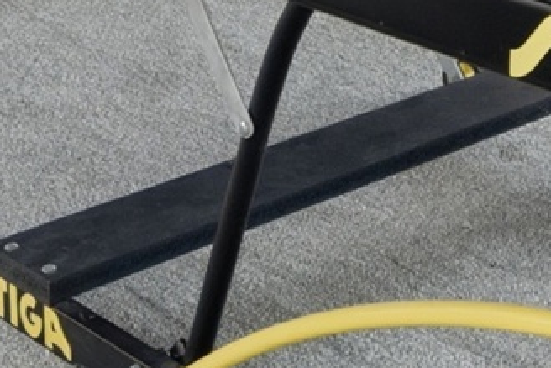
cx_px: 539
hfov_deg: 16.5
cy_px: -569
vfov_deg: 9.7
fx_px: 1868
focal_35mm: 122
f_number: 9
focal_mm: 16
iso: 250
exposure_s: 1/200
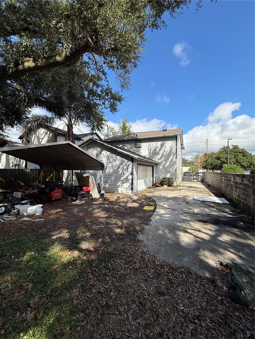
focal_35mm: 14
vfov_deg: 102.1
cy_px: 170
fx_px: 138
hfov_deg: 85.7
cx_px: 128
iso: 50
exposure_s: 1/1399
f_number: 2.2
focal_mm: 2.22
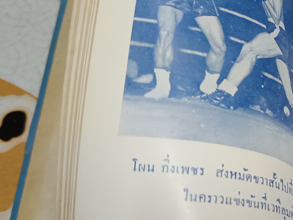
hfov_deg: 28.3
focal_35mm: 63
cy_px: 126
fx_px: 533
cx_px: 312
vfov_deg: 23.3
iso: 1166
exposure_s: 1/50
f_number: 1.7
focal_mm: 5.31
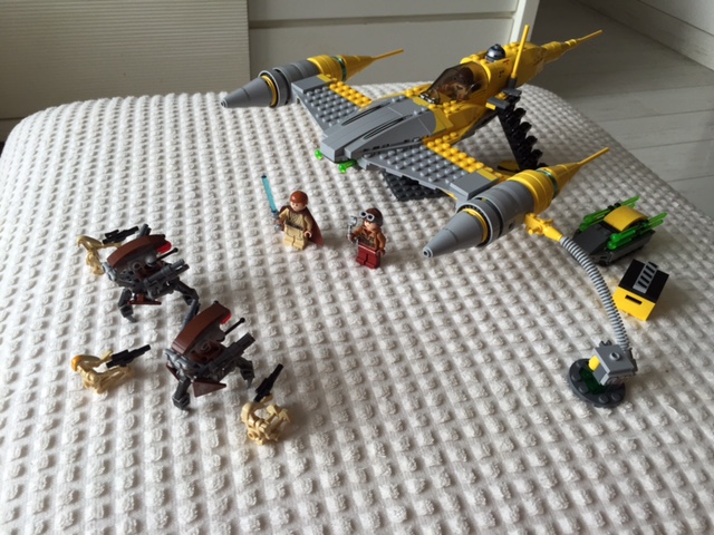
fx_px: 598
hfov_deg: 61.7
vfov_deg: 48.2
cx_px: 357
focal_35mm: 29
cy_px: 268
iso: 50
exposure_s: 1/120
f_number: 2.2
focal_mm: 4.15
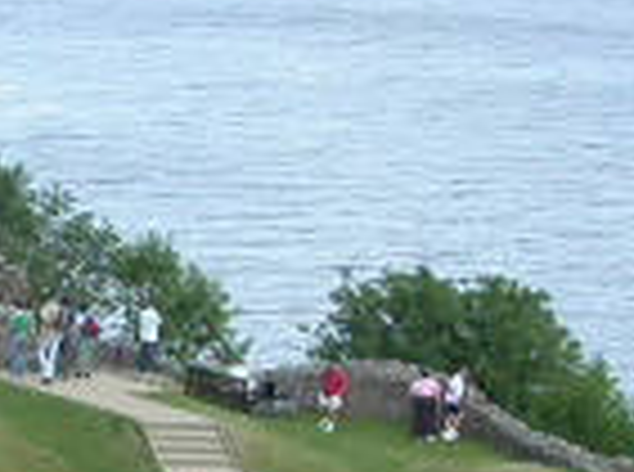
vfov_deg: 8.4
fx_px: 3160
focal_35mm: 173
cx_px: -189
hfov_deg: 11.2
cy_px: 611
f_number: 2.6
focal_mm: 7.85
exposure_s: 1/885
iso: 100
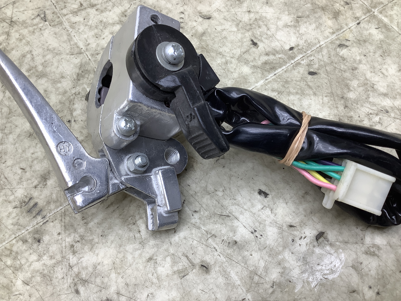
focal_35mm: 31
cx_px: 200
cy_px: 150
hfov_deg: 58.4
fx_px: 359
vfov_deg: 45.4
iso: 80
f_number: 2.4
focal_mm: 3.3
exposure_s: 1/120
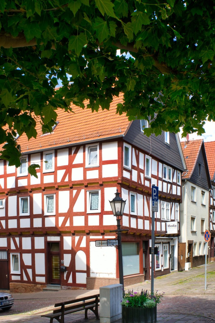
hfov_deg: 36.9
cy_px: 174
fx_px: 322
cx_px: 116
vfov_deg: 53.1
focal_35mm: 36
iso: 125
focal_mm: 33
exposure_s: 1/60
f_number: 13
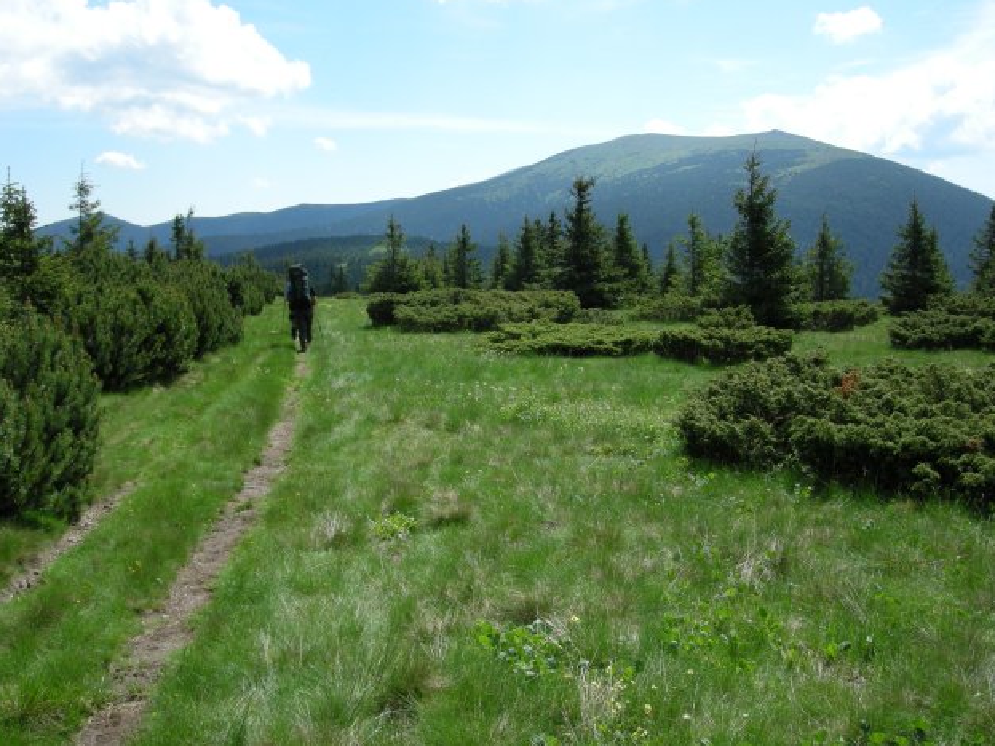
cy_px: 367
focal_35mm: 37
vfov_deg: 38.7
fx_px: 1063
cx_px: 509
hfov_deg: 50.1
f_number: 6.1
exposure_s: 1/324
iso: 100
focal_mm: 7.5
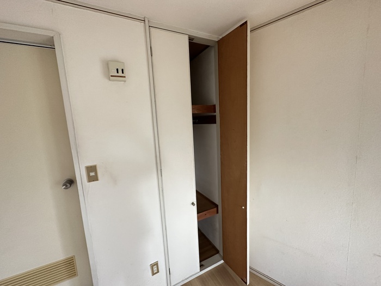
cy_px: 143
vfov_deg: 85.7
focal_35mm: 14
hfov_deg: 102.1
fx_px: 154
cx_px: 190
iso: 500
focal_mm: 2.22
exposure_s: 1/60
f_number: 2.2
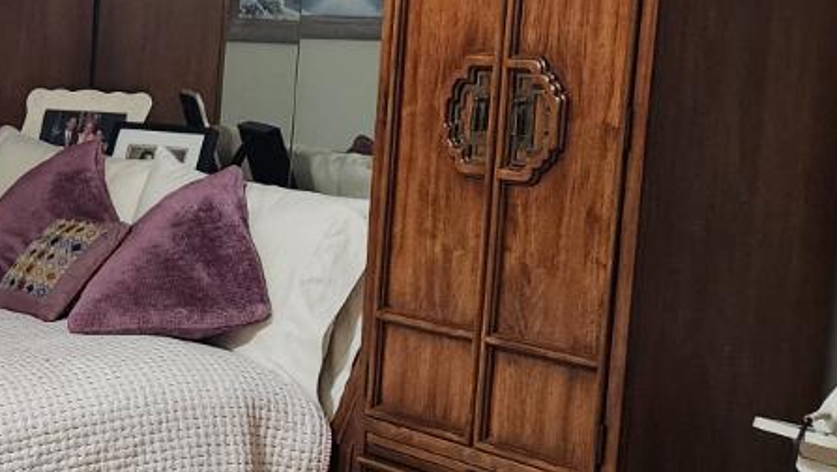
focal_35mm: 84
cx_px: -286
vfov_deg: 14.4
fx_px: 1865
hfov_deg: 22.3
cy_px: 269
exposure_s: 1/60
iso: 500
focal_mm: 6.4
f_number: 1.8
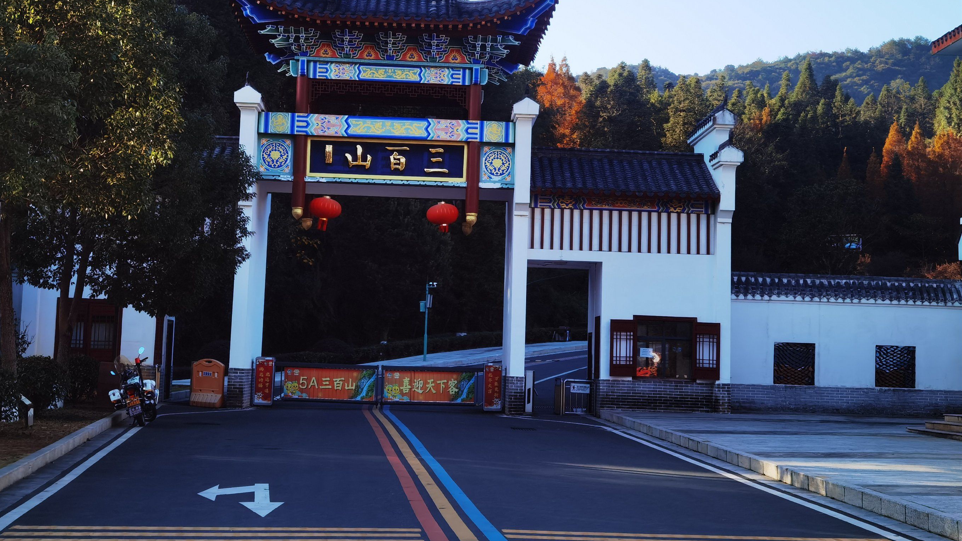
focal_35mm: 56
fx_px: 1428
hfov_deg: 37.2
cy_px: 190
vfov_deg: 21.4
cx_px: 478
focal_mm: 6.71
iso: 50
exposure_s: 1/1429
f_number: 1.9
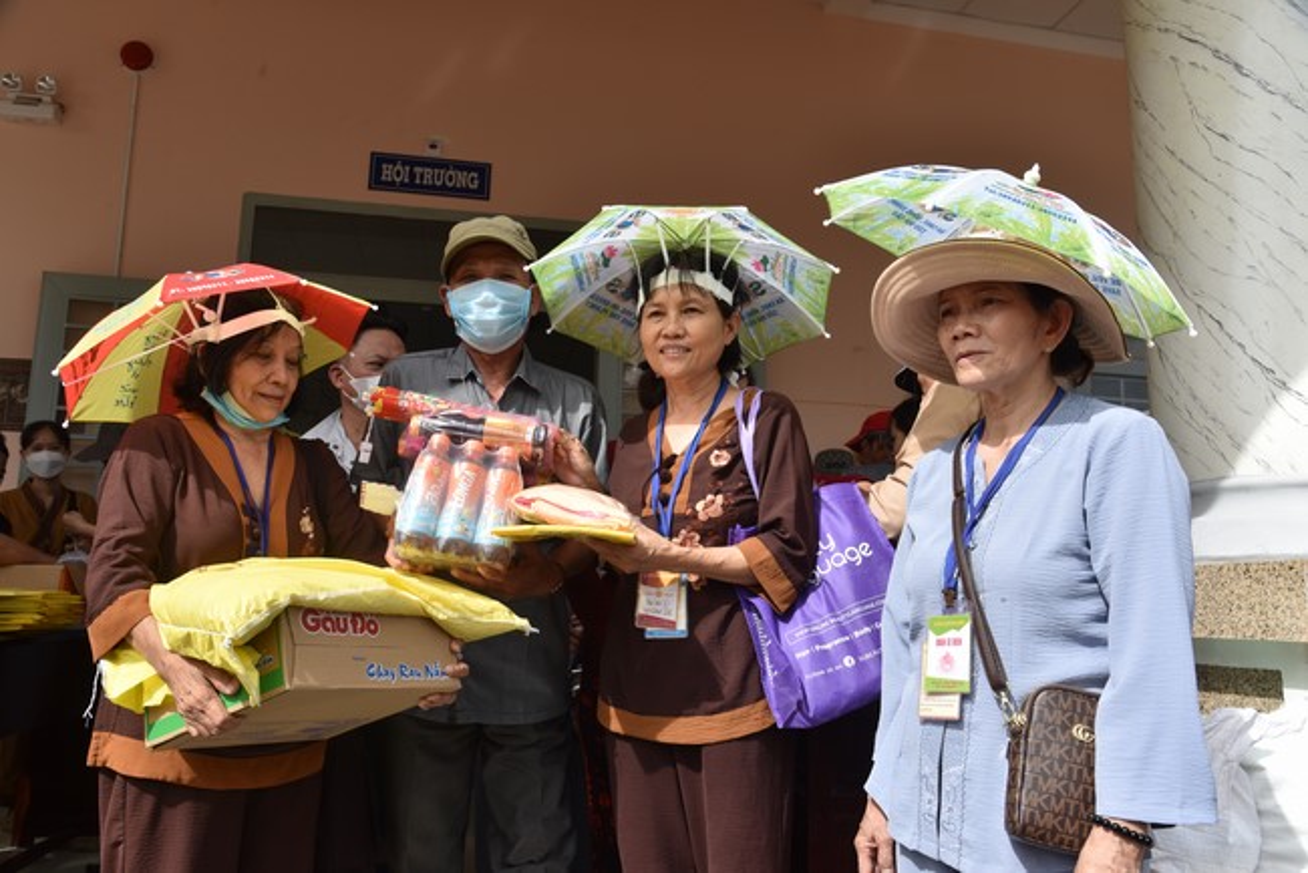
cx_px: 654
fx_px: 981
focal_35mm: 27
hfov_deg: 67.4
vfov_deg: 48.0
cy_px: 436
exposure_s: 1/320
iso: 200
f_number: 9
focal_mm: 27
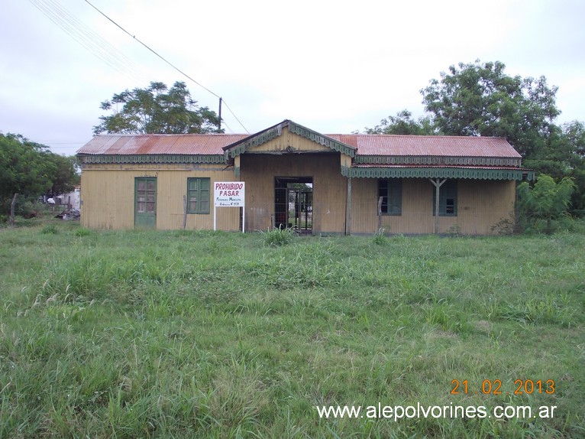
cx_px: 292
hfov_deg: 49.0
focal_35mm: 38
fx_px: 642
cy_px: 220
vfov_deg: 37.7
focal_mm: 5.3
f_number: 6.2
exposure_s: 1/125
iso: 80
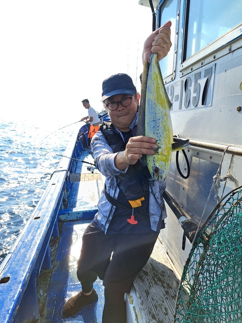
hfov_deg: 56.8
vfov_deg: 71.6
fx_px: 224
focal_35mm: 24
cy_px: 162
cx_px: 121
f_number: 1.8
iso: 50
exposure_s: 1/768
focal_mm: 5.23
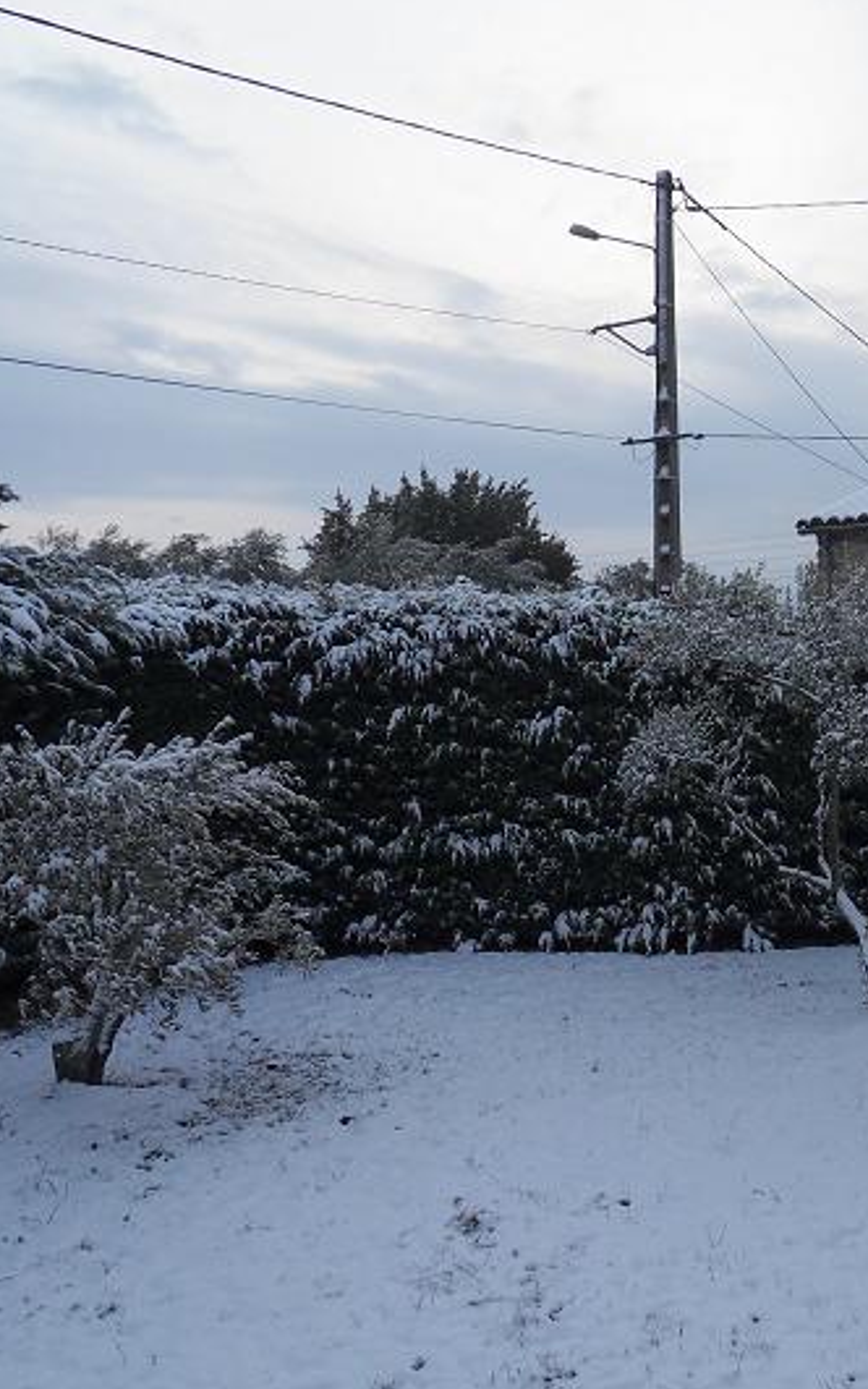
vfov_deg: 55.3
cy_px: 685
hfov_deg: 34.5
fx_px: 1324
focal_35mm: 35
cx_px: 763
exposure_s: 1/90
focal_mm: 4.2
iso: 80
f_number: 7.5
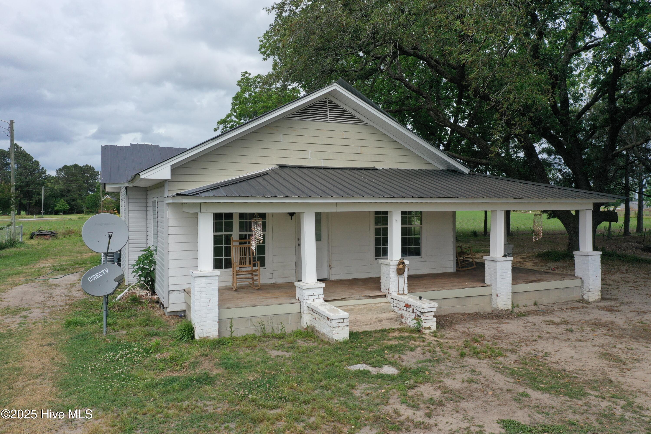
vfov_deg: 46.4
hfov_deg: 65.5
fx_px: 506
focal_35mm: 28
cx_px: 326
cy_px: 217
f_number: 5.6
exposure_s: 1/800
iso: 200
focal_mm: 10.26
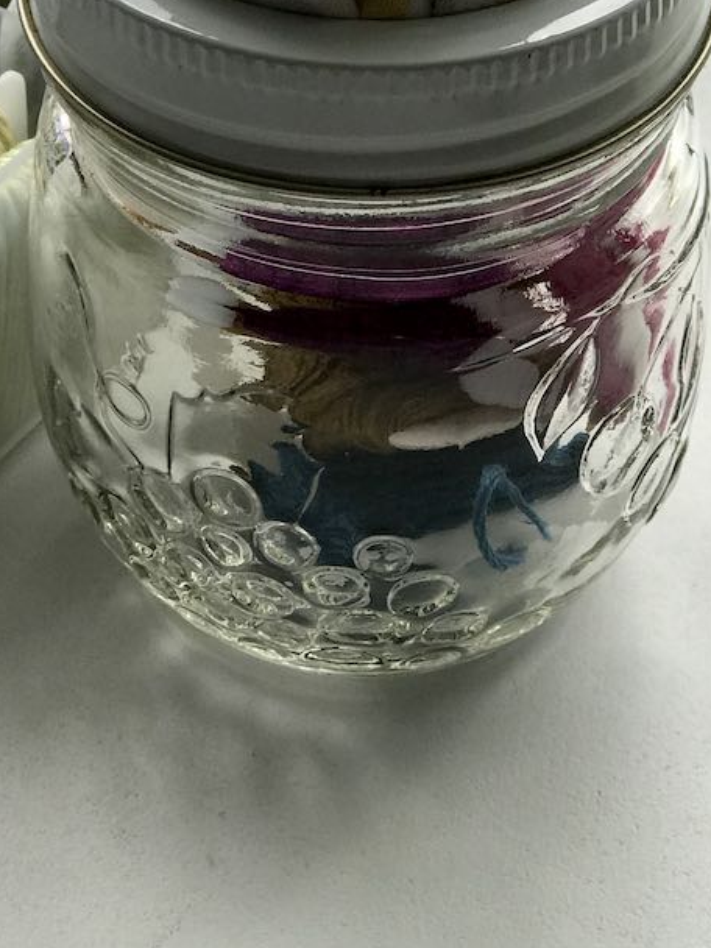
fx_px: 3423
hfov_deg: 11.8
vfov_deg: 15.6
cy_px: 132
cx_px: 249
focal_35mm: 125
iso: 20
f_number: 2.8
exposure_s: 1/120
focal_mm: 6.6
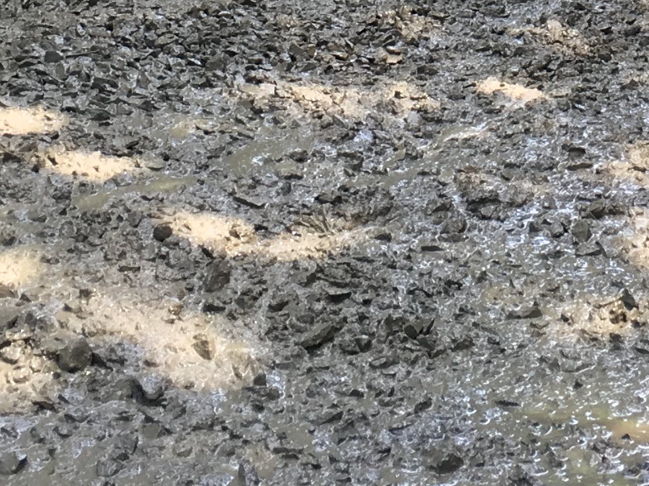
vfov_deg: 11.3
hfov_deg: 16.4
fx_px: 2231
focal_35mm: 119
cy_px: -470
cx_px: 504
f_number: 2.2
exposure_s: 1/100
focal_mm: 4.15
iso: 25
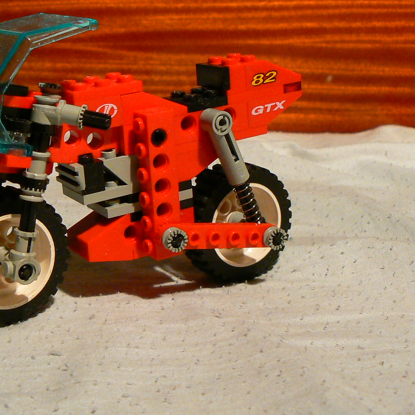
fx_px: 814
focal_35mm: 60
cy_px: 177
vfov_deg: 28.6
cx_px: 124
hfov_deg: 28.3
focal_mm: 6
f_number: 2.8
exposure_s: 1/30
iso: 200
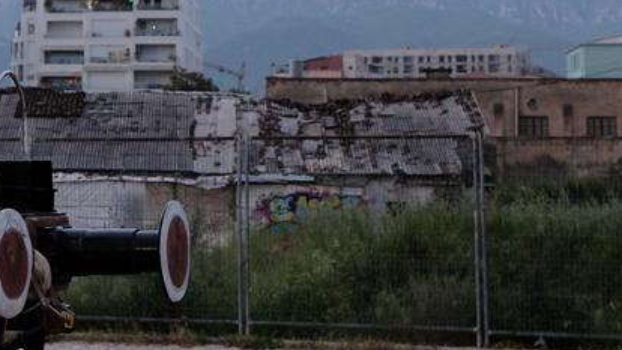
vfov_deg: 10.5
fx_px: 1880
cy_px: -20
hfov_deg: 18.3
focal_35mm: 114
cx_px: 3
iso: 1250
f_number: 3.5
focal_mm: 29.2
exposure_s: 1/100
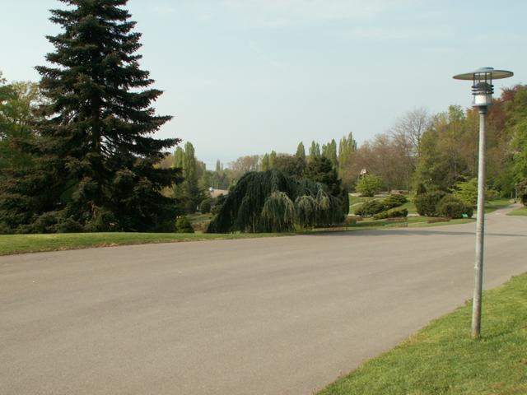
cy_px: 198
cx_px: 264
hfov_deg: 52.6
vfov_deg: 40.7
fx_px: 533
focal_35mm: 35
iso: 50
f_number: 5.6
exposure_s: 1/200
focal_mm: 5.86
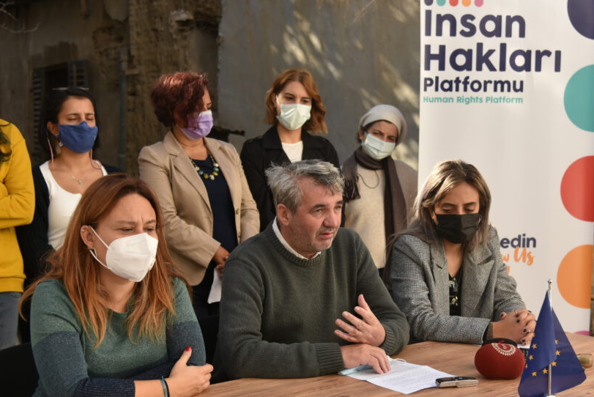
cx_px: 319
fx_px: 793
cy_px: 226
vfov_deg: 28.1
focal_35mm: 48
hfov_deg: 41.1
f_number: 4
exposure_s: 1/4000
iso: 800
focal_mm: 38
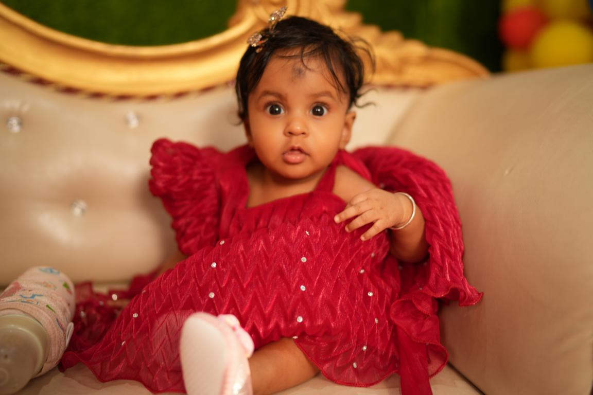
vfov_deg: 37.9
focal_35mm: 35
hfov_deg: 54.4
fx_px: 576
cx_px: 296
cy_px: 198
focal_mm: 35
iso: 160
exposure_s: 1/125
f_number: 1.4
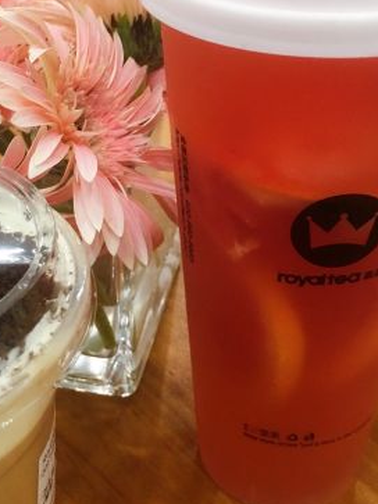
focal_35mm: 56
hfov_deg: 25.8
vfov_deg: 34.4
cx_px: 99
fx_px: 816
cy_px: 242
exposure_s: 1/17
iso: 64
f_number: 2.2
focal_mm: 4.15
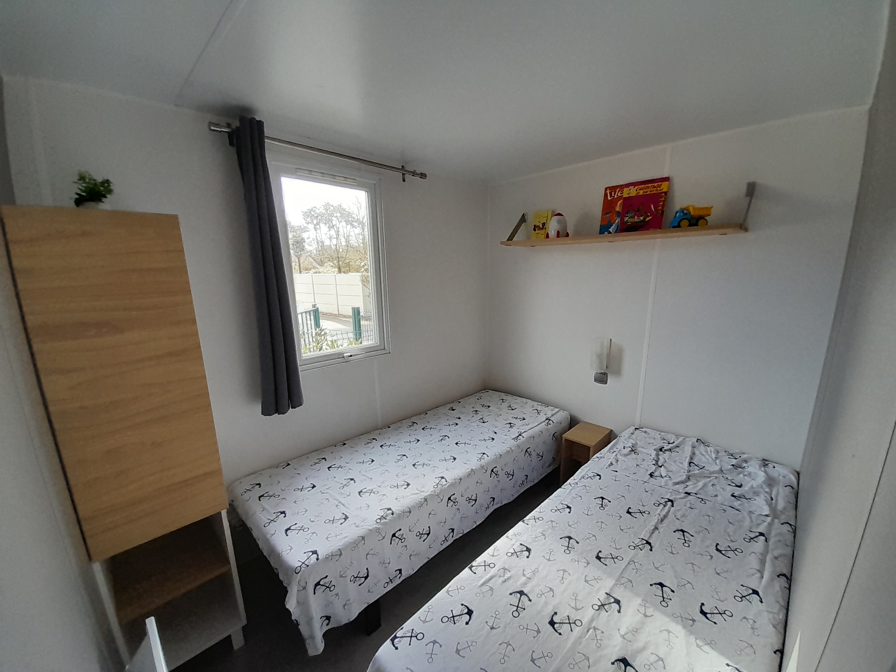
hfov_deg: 106.2
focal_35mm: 13
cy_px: 336
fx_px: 336
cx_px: 448
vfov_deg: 89.9
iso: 64
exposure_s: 1/100
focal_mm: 1.13
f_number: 2.2
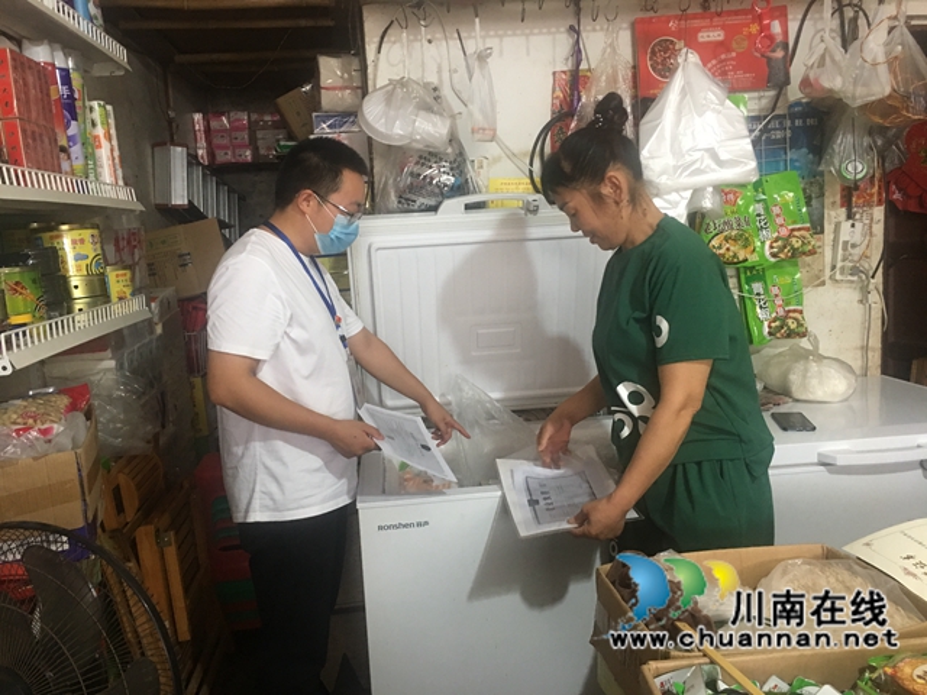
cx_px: 464
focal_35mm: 29
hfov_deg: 61.7
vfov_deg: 48.2
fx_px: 777
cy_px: 348
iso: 100
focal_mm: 4.15
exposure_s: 1/10
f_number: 2.2
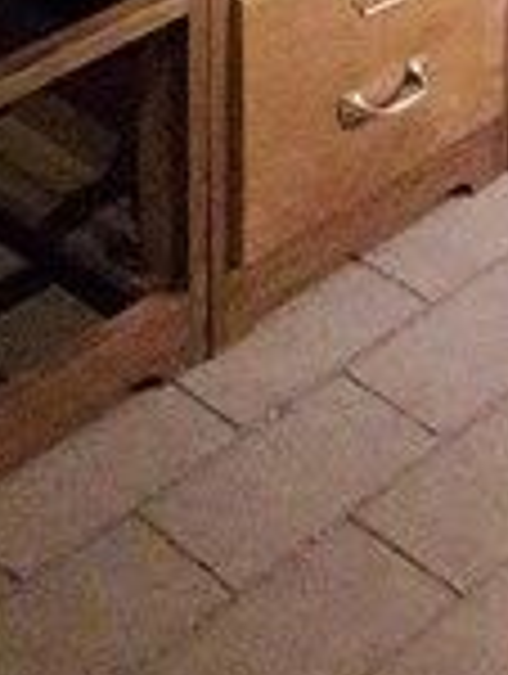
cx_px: 121
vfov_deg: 16.4
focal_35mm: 112
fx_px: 2185
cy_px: -248
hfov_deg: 13.2
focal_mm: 3.7
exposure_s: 1/100
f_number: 1.9
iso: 800
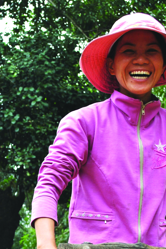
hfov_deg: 13.6
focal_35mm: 99
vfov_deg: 20.4
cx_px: -11
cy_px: 182
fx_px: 686
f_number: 6.3
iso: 100
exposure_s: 1/160
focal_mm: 29
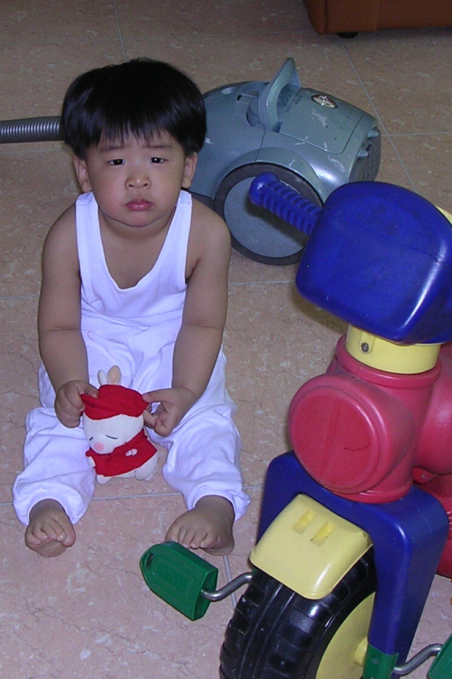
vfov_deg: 27.5
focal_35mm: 73
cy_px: 217
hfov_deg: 18.6
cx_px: 116
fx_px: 1375
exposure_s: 1/60.1
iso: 100
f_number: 2.8
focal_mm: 5.8
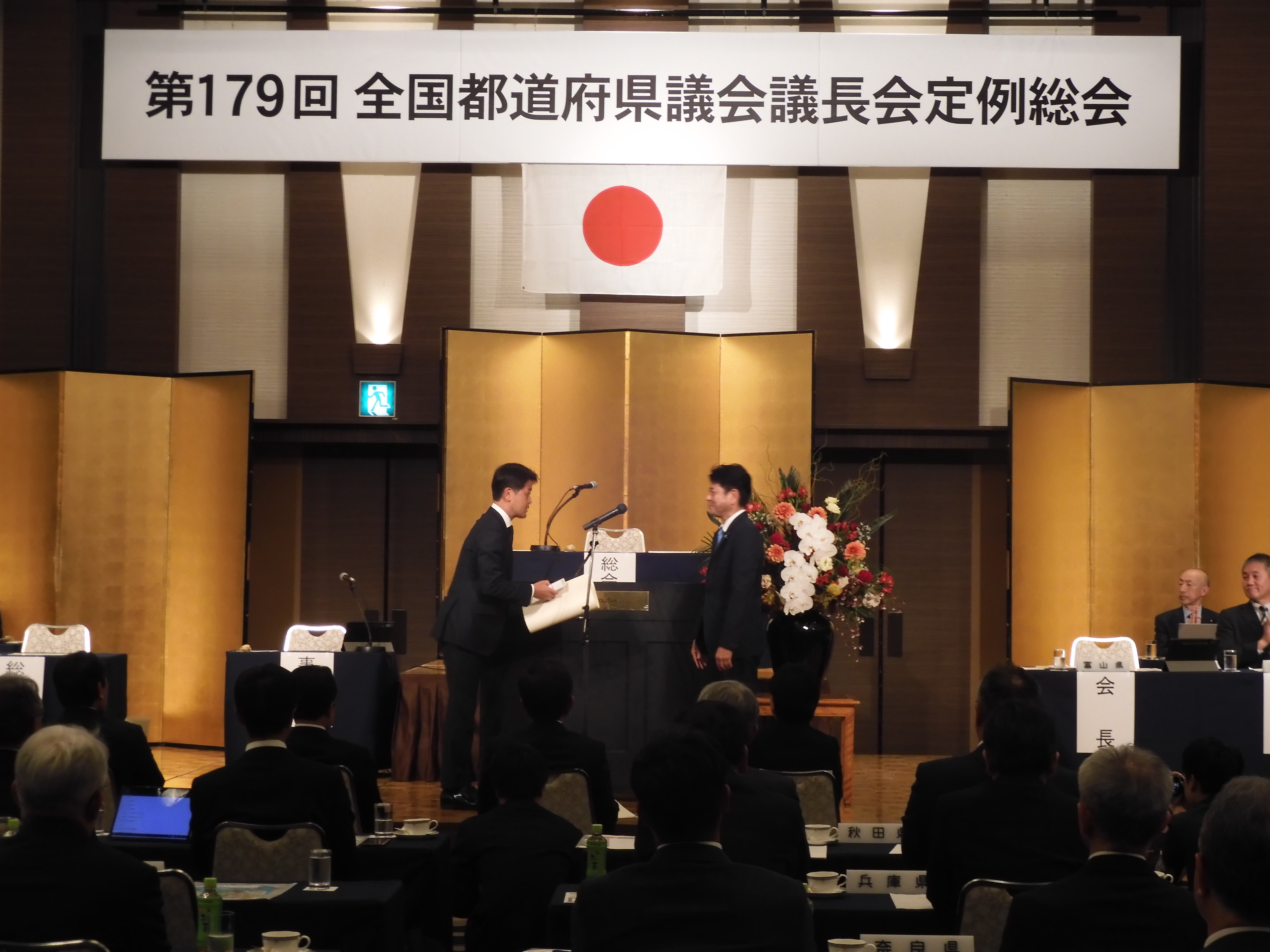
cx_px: 635
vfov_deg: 21.0
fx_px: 2568
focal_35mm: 70
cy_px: 476
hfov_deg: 27.8
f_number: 4.5
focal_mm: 12.5
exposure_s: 1/30
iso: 320
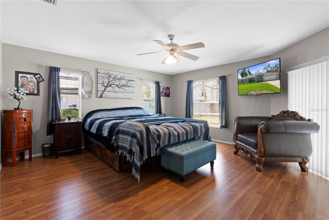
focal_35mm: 16
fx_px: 146
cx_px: 164
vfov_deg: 73.7
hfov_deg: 96.7
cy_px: 110
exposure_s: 2.5
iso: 200
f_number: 9
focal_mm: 16
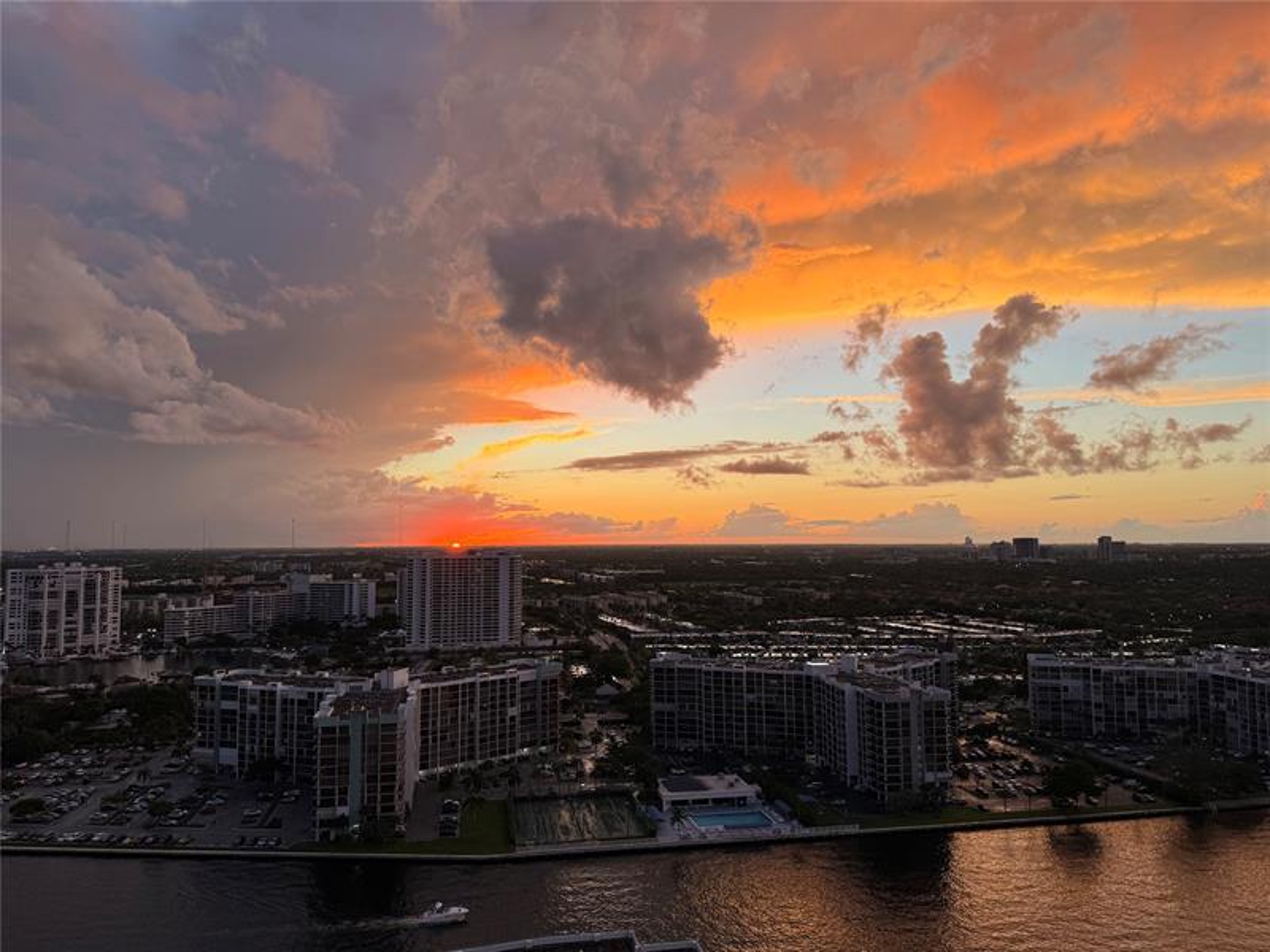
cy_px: 476
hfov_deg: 71.6
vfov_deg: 56.8
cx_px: 635
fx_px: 881
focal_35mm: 24
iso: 80
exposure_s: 1/397
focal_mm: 6.76
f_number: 1.78
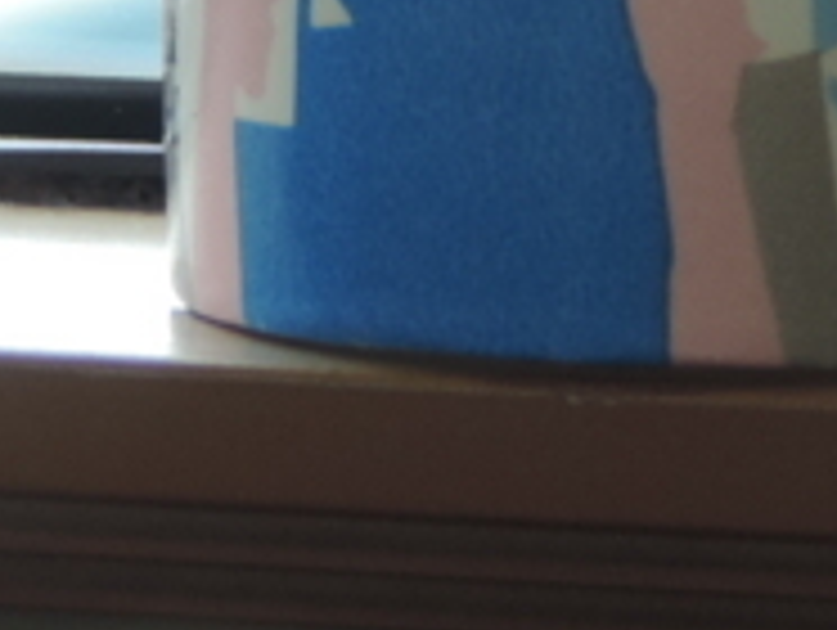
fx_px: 6246
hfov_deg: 7.6
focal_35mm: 258
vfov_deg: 5.7
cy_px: -513
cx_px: 783
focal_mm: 10.7
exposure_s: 1/60
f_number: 3.7
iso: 100
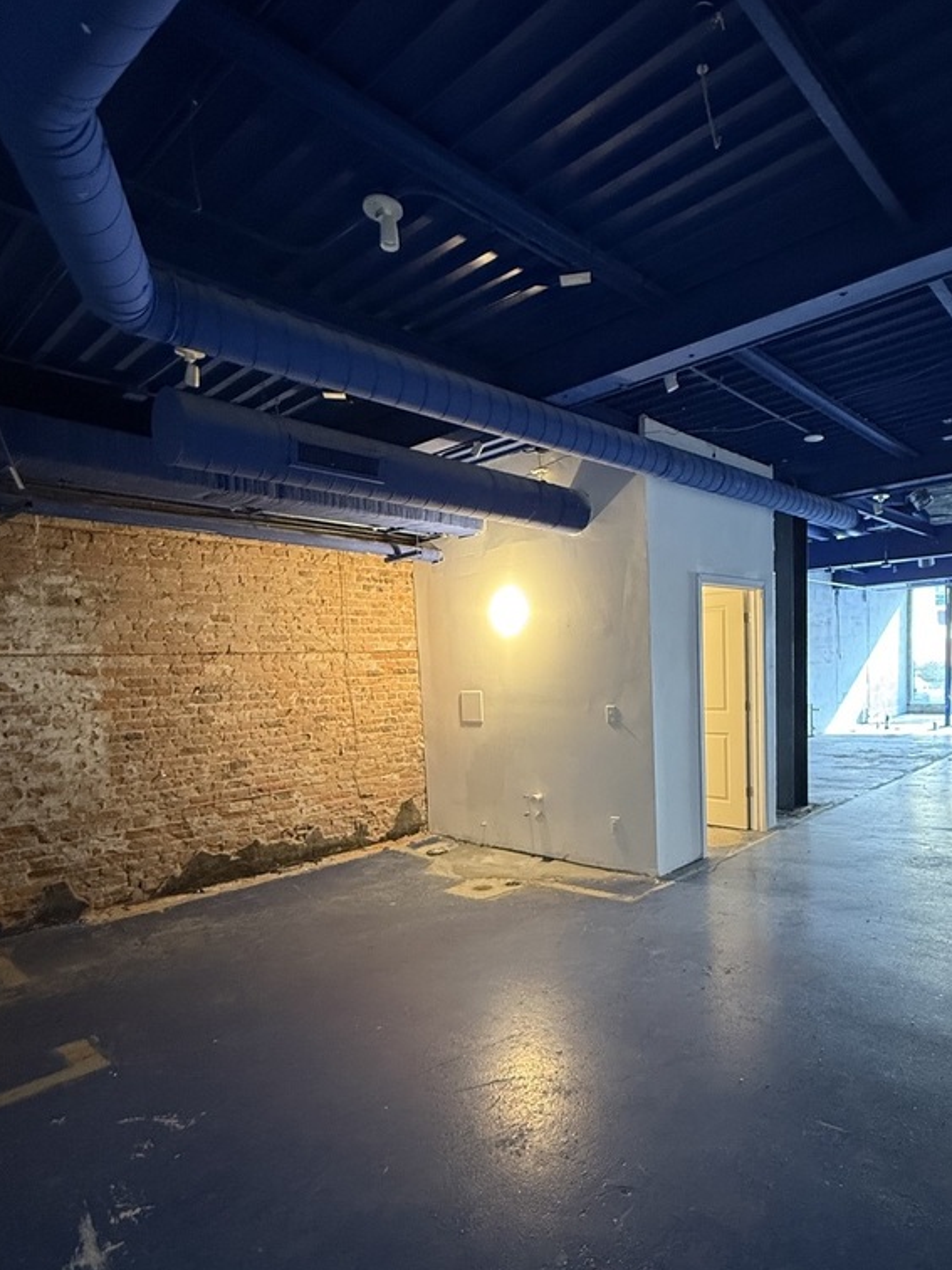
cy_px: 739
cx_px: 561
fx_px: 733
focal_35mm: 20
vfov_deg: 81.1
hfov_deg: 65.5
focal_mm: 2.22
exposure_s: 1/60
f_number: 2.2
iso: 640
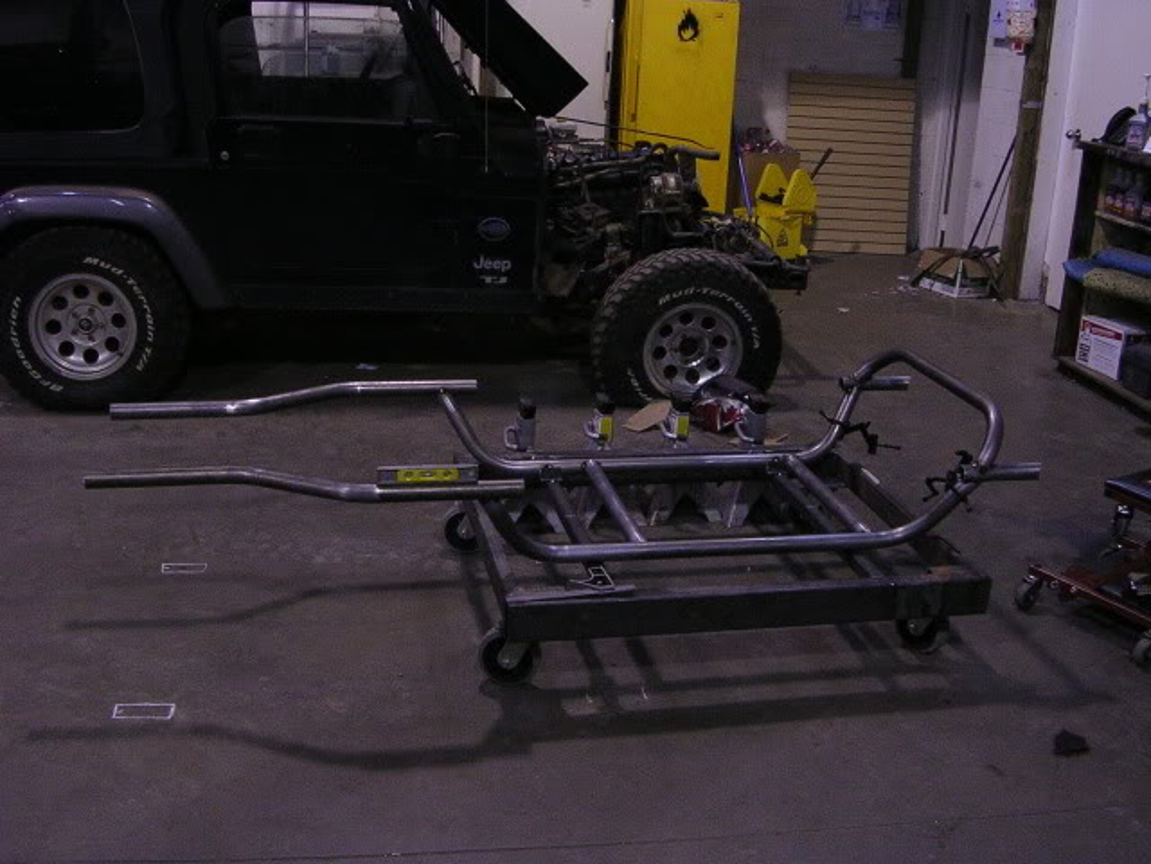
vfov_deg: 37.7
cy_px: 432
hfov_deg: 49.0
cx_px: 576
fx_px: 1264
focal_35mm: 38
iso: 400
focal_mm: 5.8
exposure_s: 1/64
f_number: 2.8
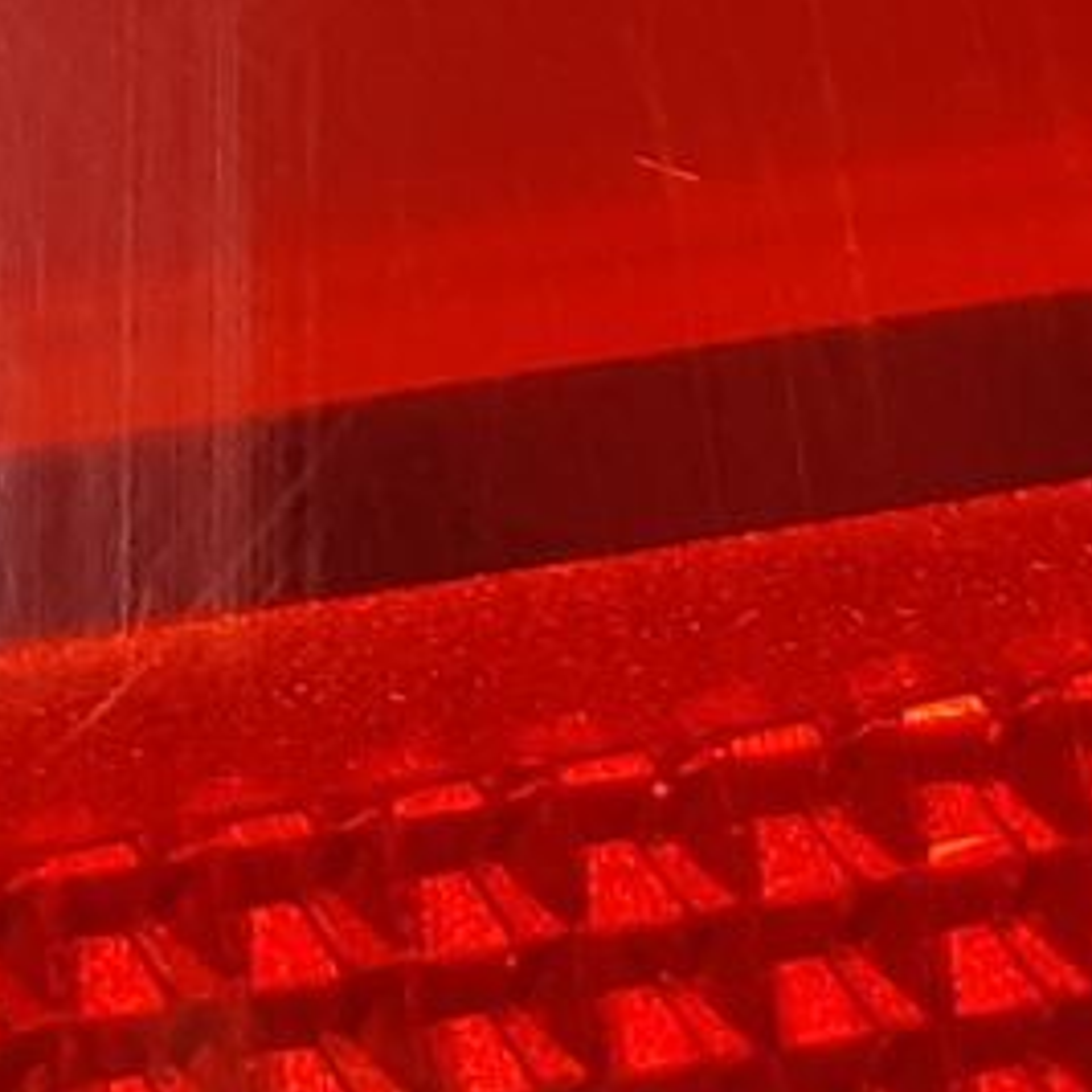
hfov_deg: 9.8
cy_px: -1783
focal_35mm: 176
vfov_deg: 8.7
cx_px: -151
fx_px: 6282
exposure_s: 1/50
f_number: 1.7
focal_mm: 3.93
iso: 64
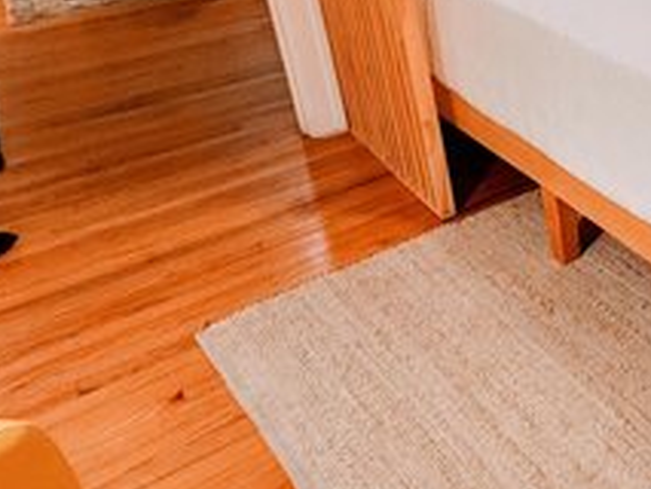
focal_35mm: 39
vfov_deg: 34.4
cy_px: 31
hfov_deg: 33.6
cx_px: 862
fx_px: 734
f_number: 2.2
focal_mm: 2.2
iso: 320
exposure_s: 1/30
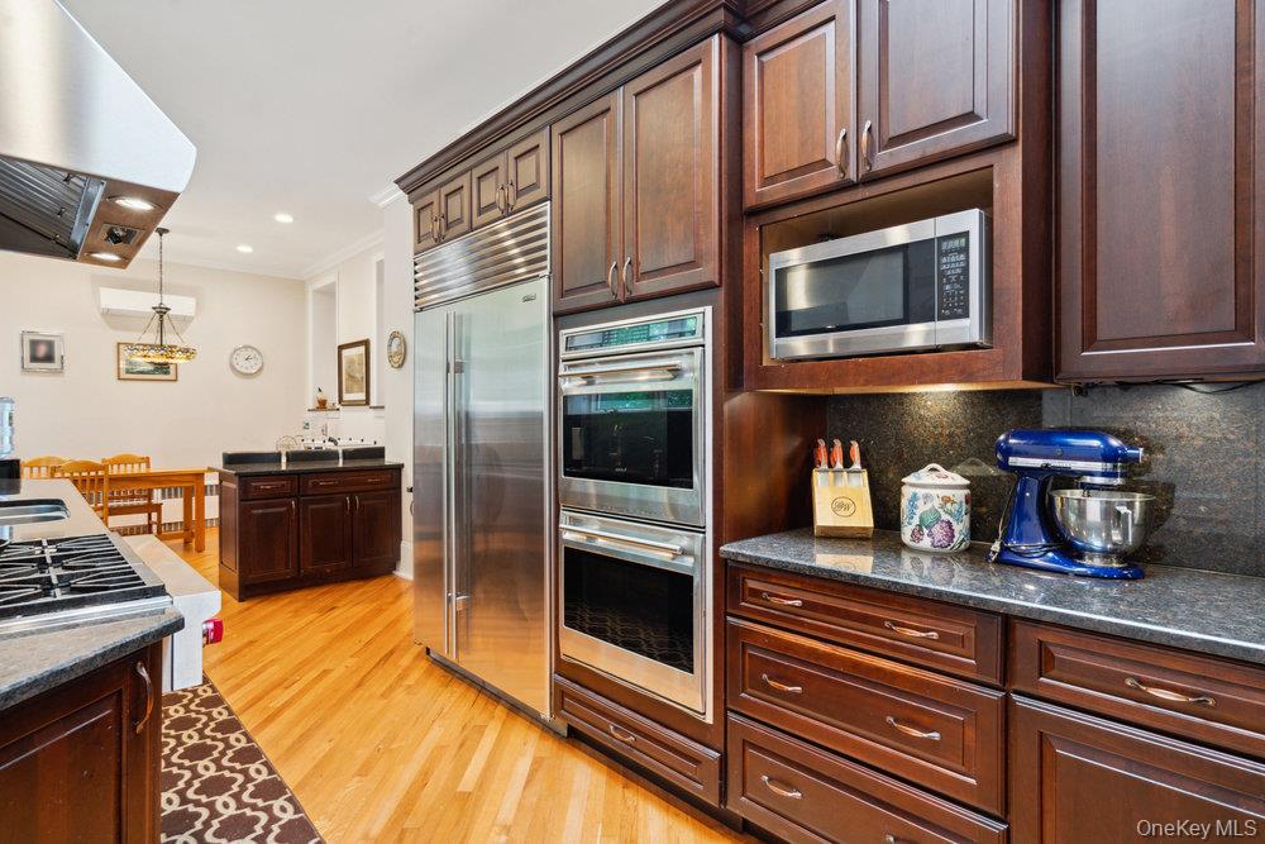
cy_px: 422
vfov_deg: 70.5
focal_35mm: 17
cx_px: 632
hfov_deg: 93.3
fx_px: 597
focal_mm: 17
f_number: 7.1
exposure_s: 1/80
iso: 1000
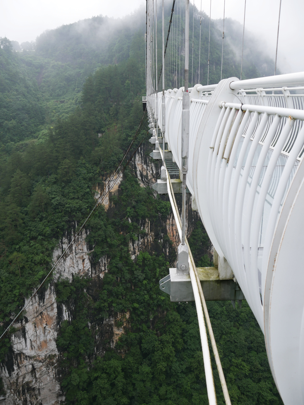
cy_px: 202
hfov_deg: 49.8
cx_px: 152
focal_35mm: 28
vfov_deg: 63.4
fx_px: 328
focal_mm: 14
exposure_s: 1/320
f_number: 6.3
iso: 200
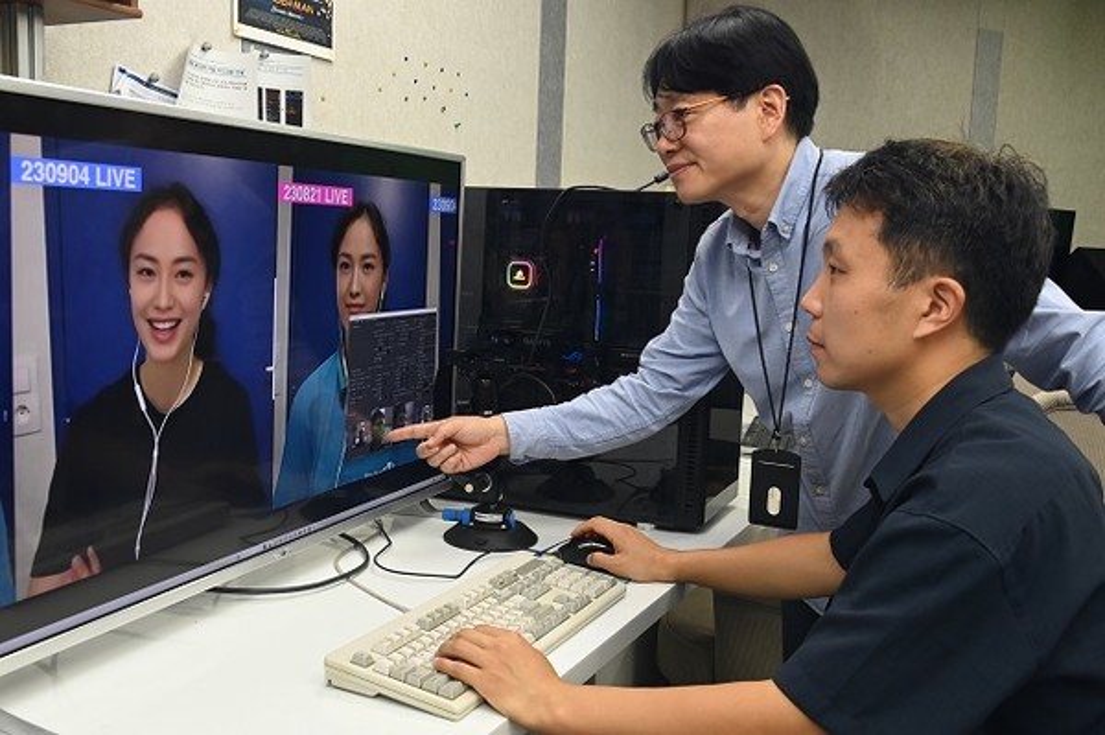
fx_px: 1104
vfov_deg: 36.8
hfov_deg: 53.2
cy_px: 368
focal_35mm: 36
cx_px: 552
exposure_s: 1/60
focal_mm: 24
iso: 1250
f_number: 5.6
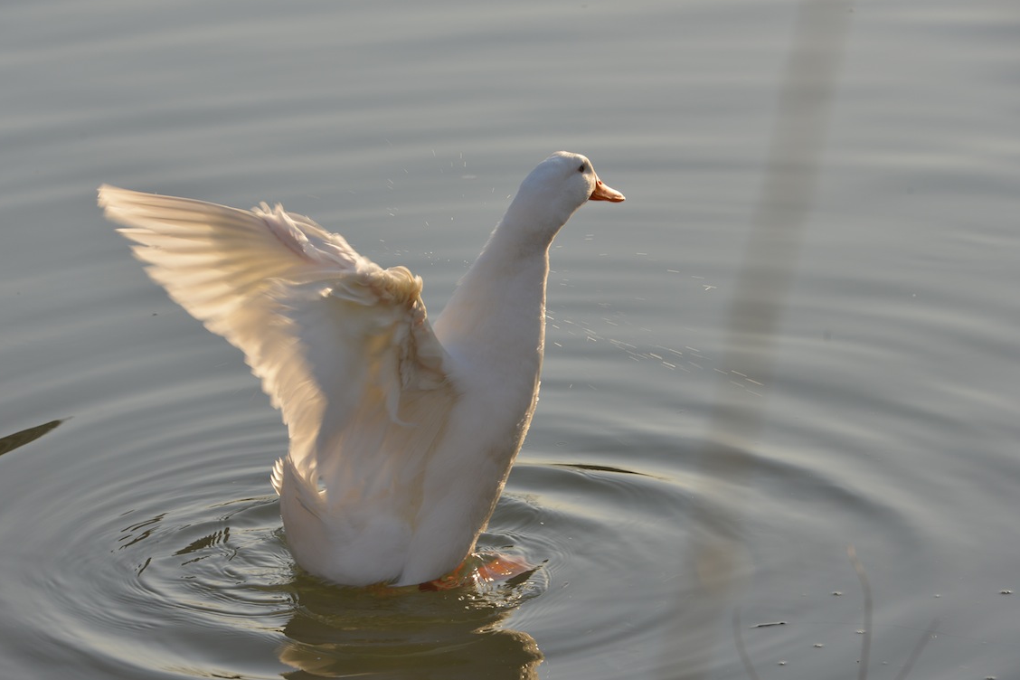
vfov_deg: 6.1
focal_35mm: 227
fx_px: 6431
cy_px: 378
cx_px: 466
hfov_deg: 9.1
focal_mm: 200
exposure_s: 1/200
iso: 200
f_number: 9
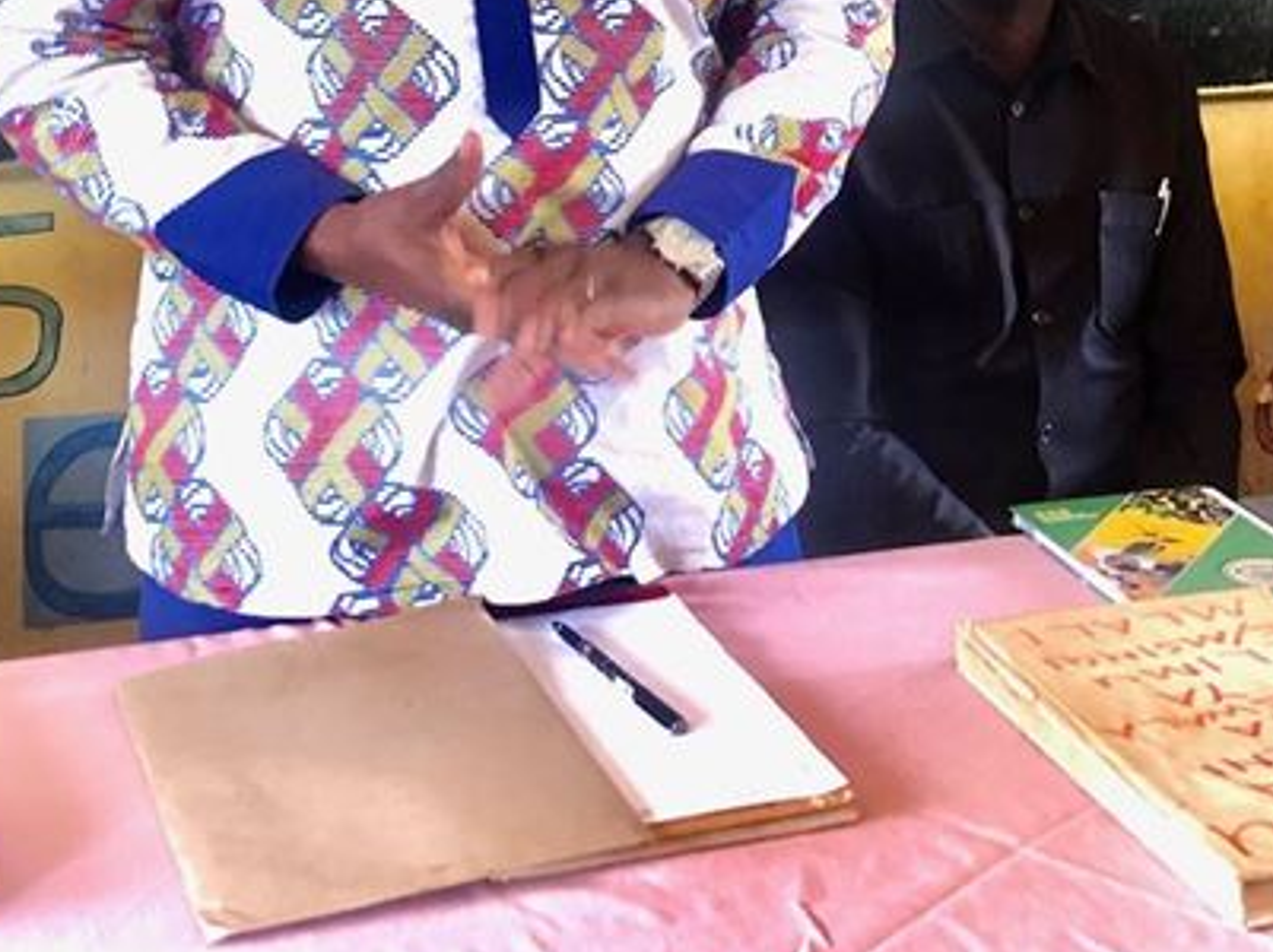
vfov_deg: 20.8
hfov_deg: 28.1
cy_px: 79
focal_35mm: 69
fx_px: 2535
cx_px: 757
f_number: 1.8
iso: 64
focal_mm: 4
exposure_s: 1/15
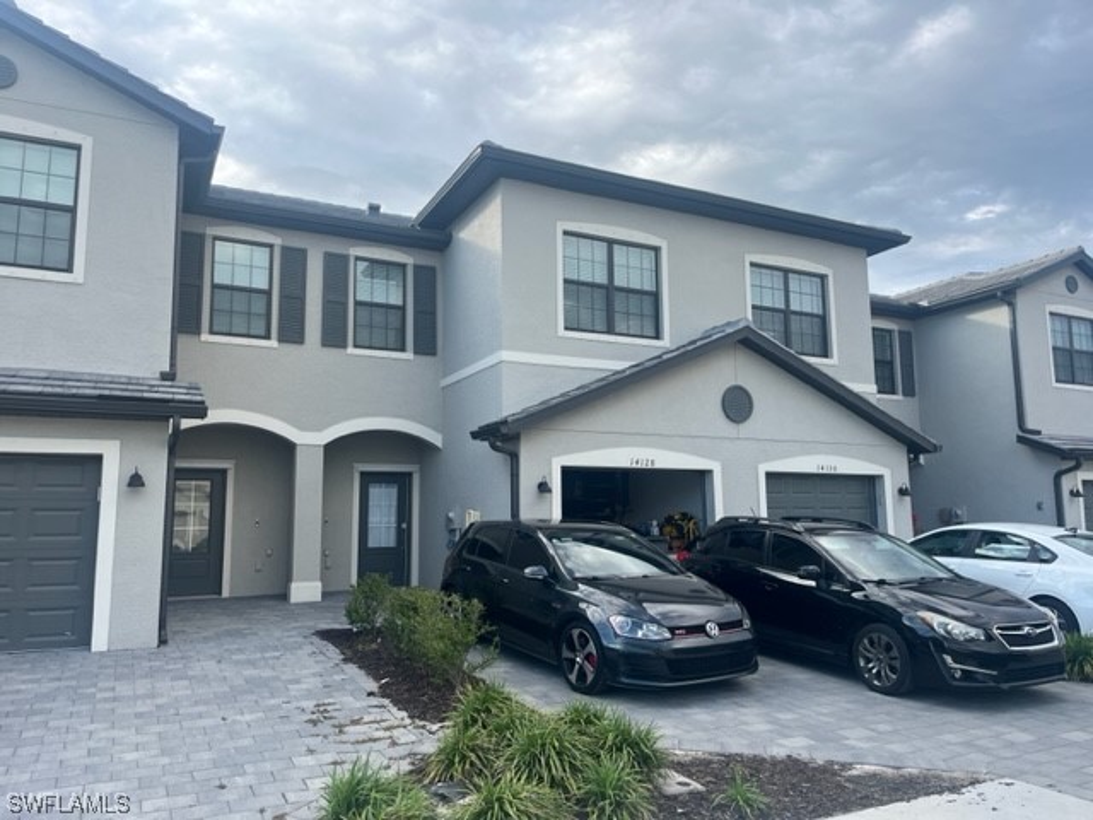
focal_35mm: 26
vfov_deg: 53.1
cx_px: 546
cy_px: 410
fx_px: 821
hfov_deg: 67.3
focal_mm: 5.1
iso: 50
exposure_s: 1/1175
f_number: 1.6
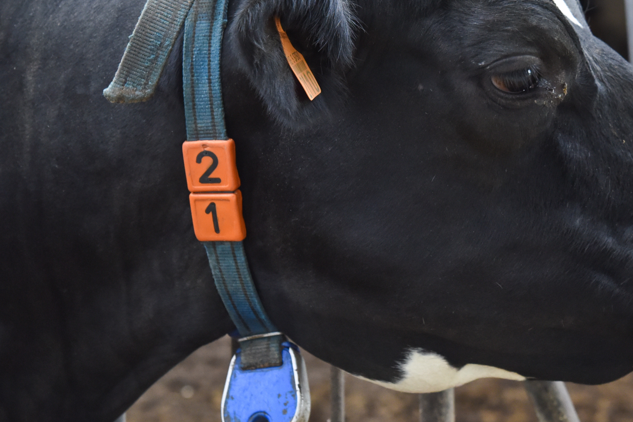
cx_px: 531
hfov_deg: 7.1
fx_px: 5099
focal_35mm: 290
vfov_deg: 4.7
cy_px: 68
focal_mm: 130
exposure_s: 1/50
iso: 1600
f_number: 5
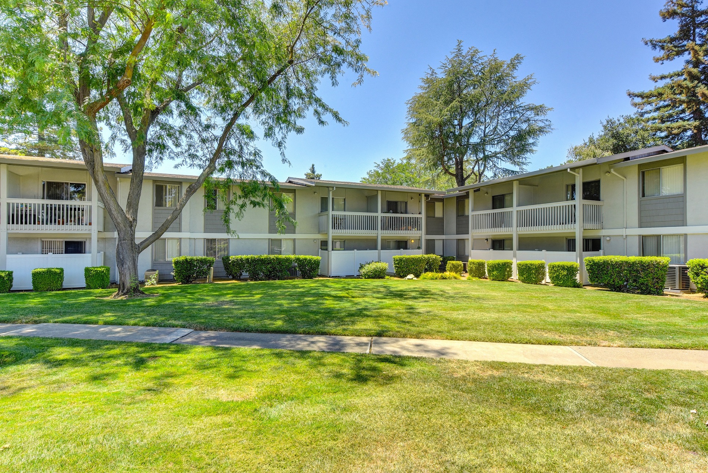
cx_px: 354
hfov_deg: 90.0
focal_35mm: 18
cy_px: 236
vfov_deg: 67.4
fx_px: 354
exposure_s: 1/640
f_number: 13
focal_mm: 18
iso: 1250
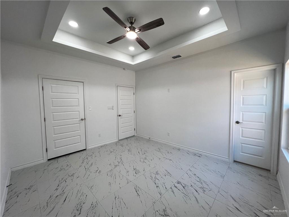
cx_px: 144
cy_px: 108
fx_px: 109
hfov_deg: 106.2
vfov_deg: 89.9
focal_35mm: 13
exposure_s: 1/120
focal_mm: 1.57
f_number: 1.8
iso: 64
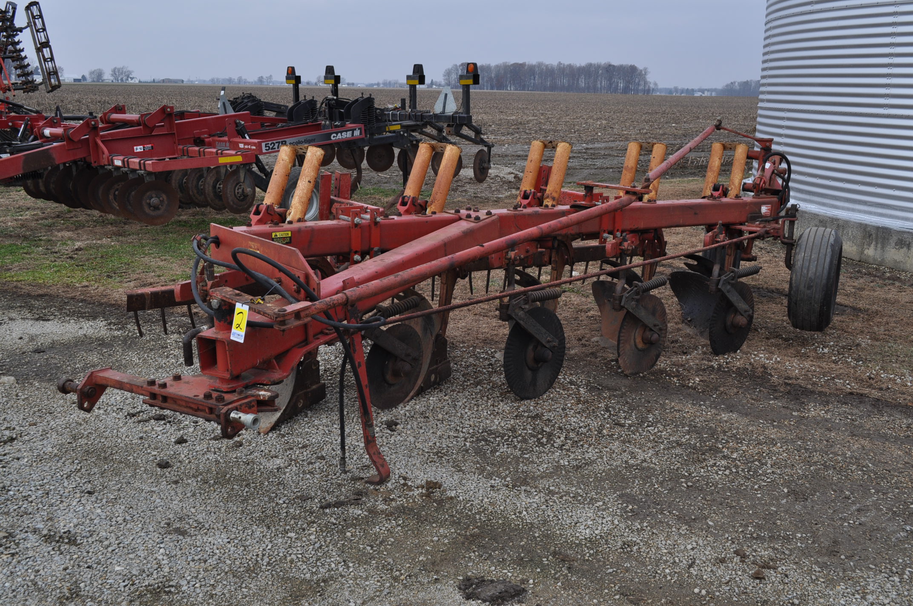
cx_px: 456
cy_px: 303
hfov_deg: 53.2
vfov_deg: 36.8
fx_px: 912
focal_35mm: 36
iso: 200
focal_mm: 24
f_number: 9
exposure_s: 1/320
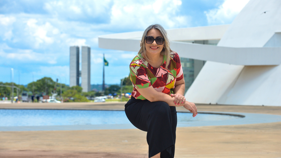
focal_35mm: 132
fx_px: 984
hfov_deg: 16.3
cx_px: 141
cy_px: 80
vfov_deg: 9.2
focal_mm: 125
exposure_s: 1/1000
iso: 560
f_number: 14
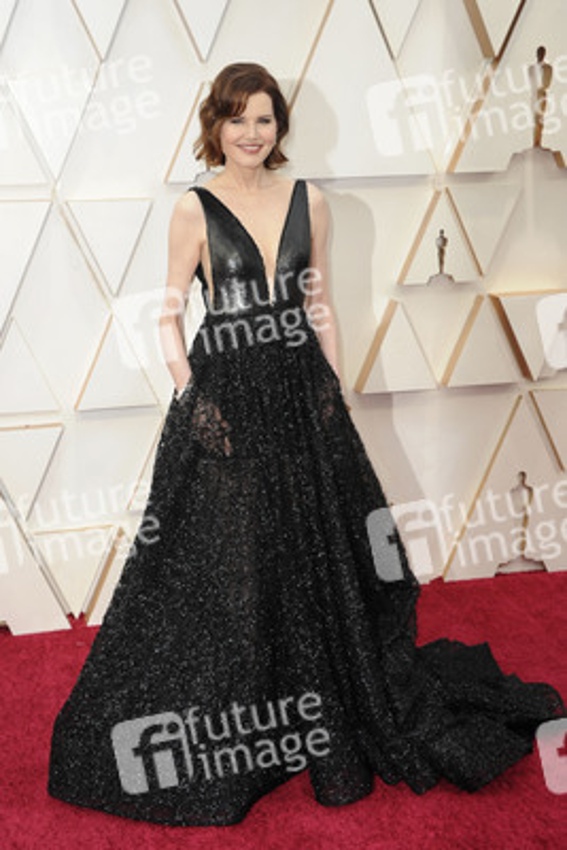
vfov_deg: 38.2
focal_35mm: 52
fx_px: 1227
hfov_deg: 26.0
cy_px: 425
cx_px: 284
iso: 800
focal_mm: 52
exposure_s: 1/250
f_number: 6.3
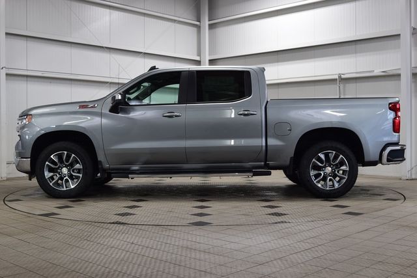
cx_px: 208
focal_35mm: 44
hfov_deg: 45.0
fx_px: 504
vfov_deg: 30.9
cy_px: 139
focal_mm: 29
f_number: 7.1
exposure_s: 1/25
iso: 400
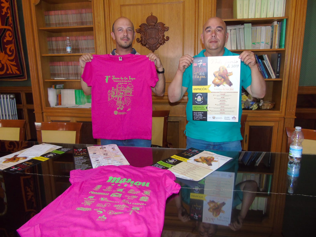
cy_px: 118
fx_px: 228
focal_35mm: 25
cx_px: 158
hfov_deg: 69.4
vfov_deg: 54.9
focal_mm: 4.4
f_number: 3.4
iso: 200
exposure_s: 1/30
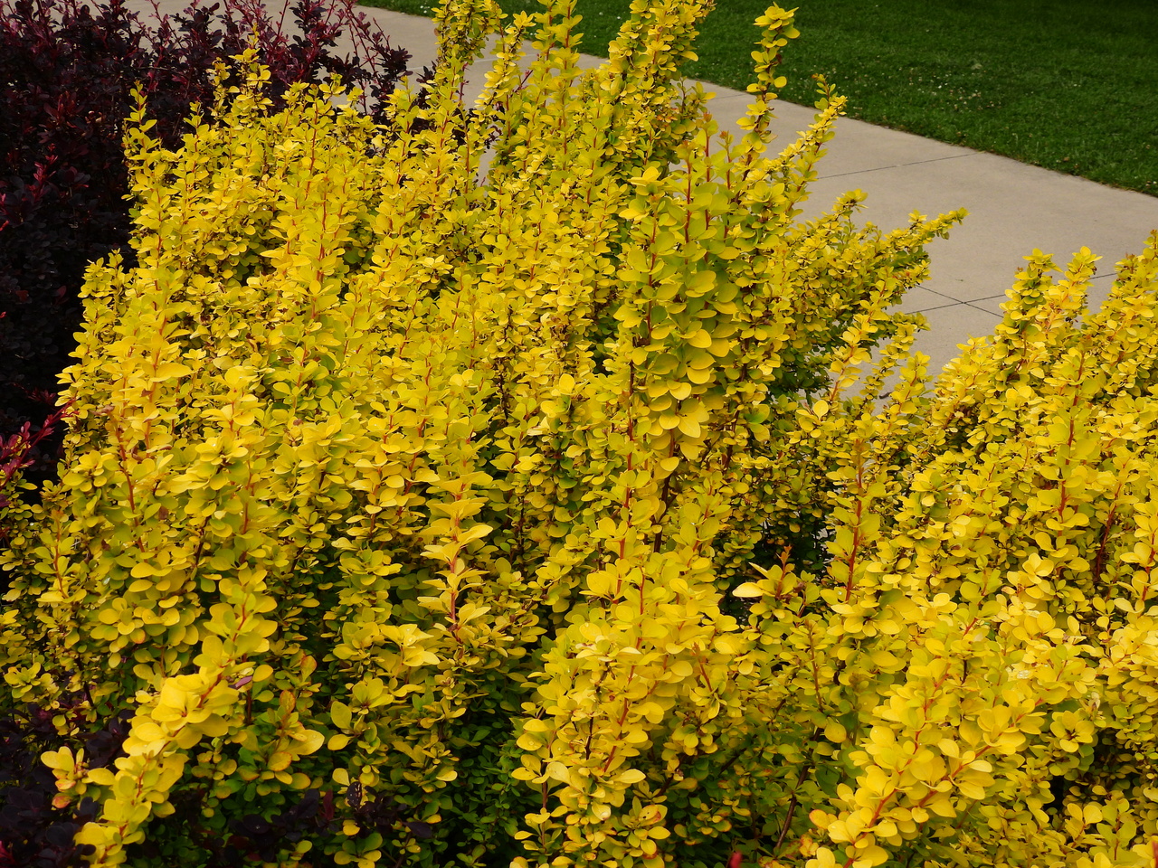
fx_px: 1840
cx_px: 579
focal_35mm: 55
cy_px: 434
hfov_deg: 34.9
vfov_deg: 26.6
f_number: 3.5
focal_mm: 9.8
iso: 100
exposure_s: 1/1600
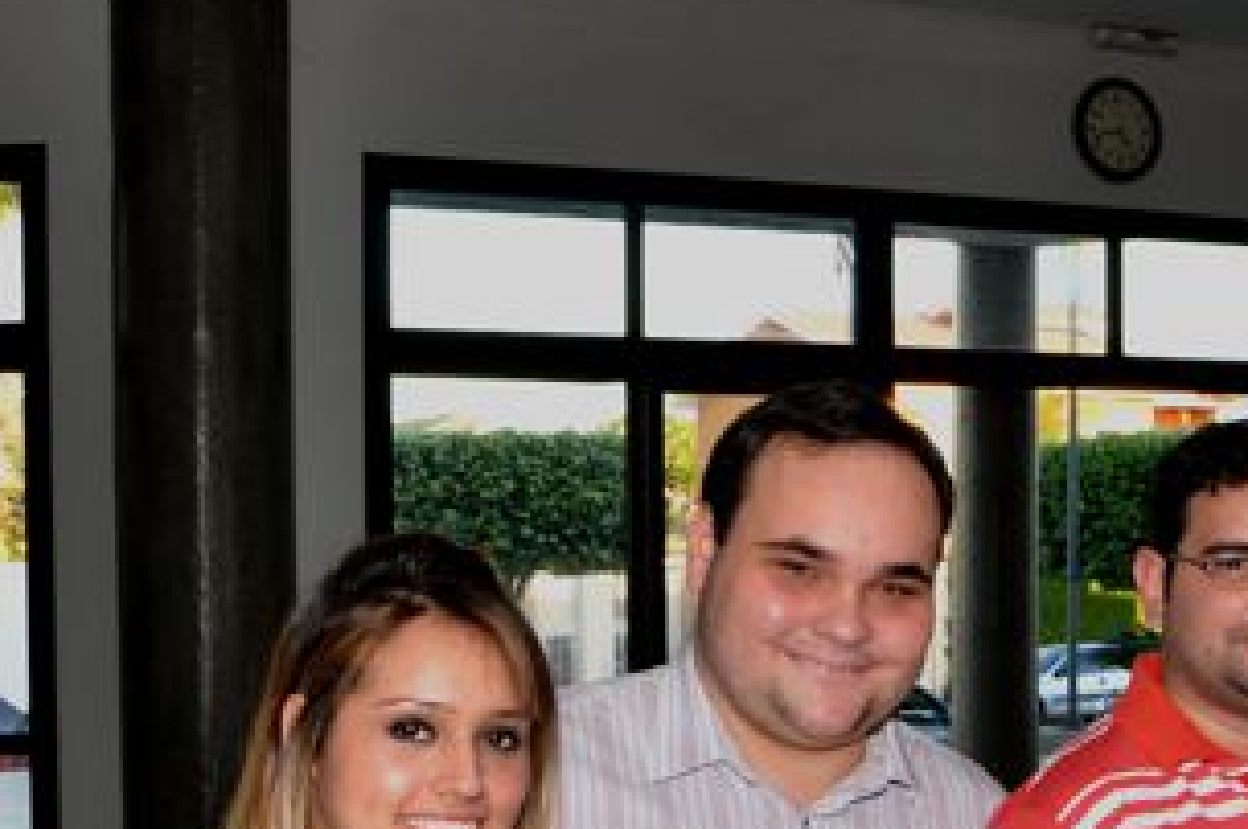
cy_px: 667
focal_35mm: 71
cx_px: 1113
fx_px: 2459
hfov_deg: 27.5
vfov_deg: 19.0
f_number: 6.3
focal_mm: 18
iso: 400
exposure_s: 1/60
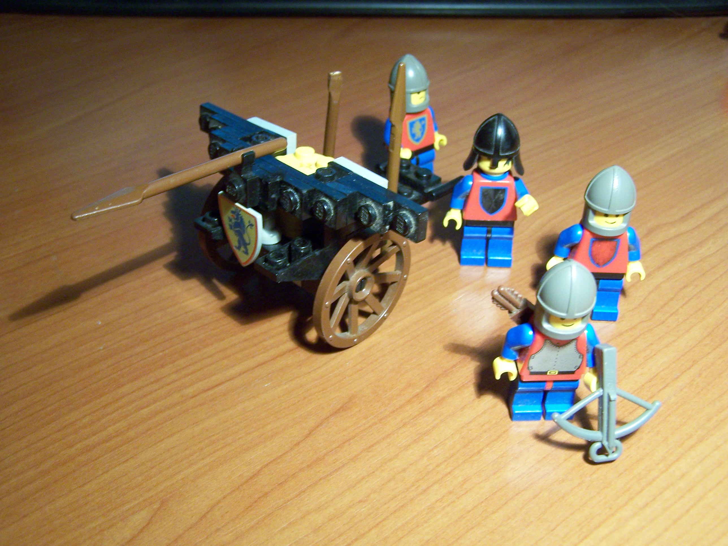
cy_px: 273
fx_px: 799
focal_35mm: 38
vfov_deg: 37.7
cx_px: 364
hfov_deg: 49.0
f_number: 2.8
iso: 140
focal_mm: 6.3
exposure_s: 1/10
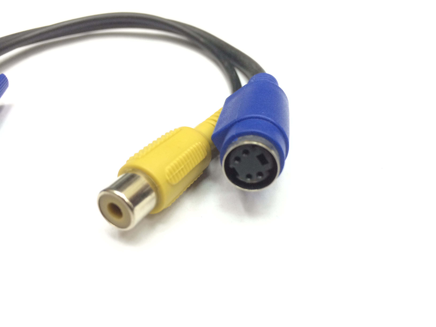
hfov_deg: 61.7
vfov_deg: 48.2
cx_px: 218
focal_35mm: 29
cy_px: 164
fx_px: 365
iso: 125
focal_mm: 4.15
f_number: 2.2
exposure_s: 1/33
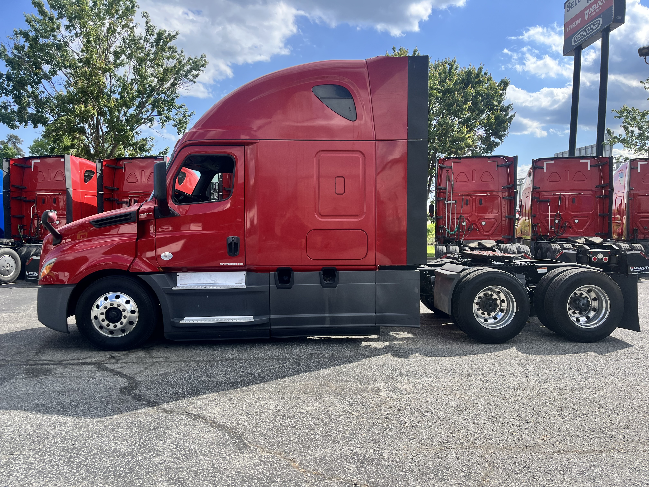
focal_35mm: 26
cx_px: 324
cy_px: 244
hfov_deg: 67.3
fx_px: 487
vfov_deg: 53.1
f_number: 1.6
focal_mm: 5.1
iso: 50
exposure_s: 1/1647
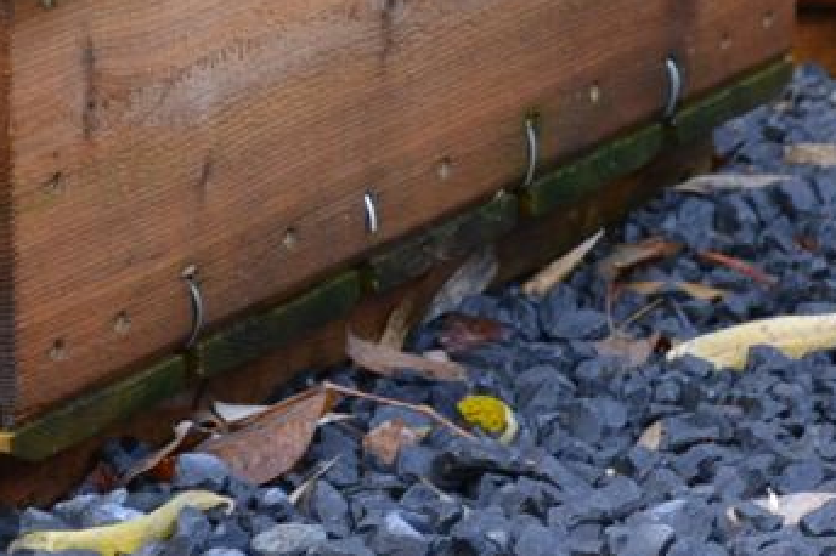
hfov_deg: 7.4
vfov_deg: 4.9
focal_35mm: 279
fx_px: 6476
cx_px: 170
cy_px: -431
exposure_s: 1/100
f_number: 5
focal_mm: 50
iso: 400
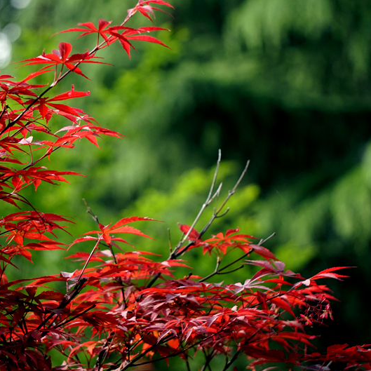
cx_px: 149
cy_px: 186
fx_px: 2801
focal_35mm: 231
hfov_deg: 7.6
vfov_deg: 7.6
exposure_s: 1/200
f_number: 5.6
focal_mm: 120
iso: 320
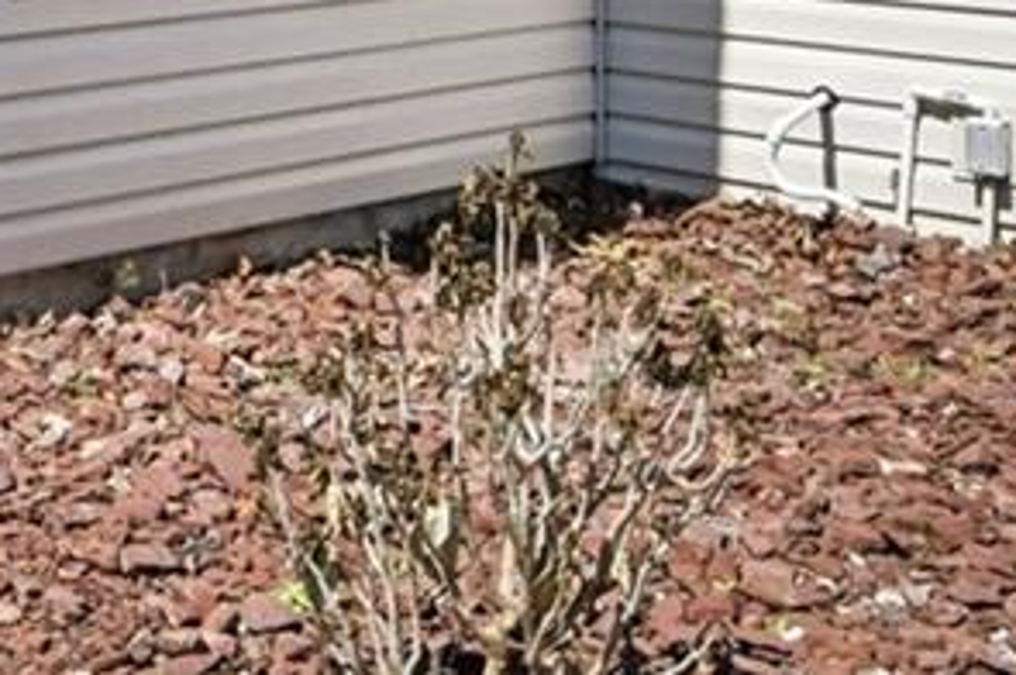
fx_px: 2142
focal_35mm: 76
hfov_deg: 22.7
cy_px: -183
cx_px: -424
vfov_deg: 16.9
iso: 400
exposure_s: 1/1600
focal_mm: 14
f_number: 8
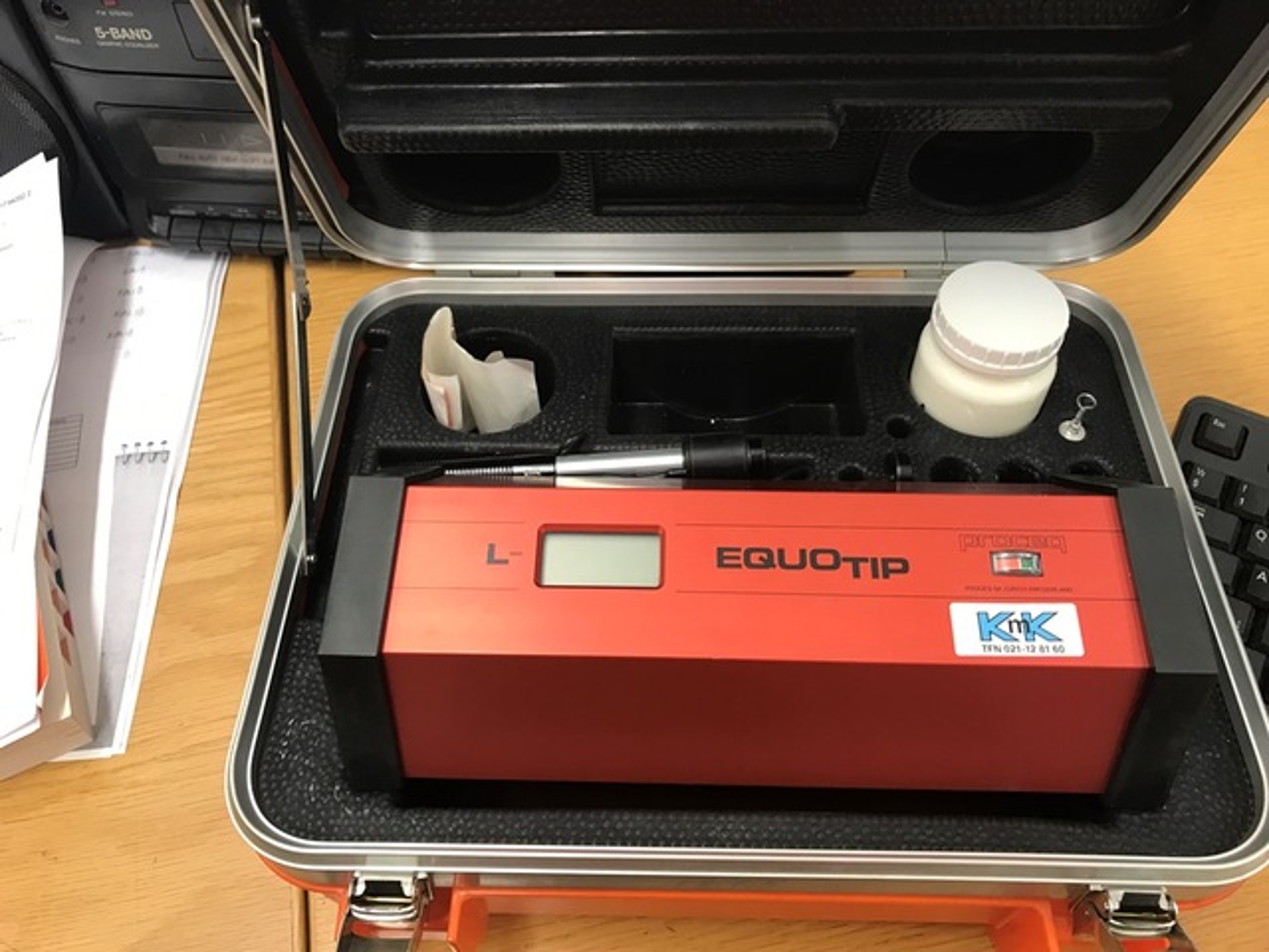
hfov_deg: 63.4
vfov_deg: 49.7
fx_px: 1026
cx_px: 634
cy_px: 476
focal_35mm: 28
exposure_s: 1/17
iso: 40
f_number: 1.8
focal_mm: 3.99
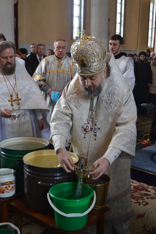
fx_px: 293
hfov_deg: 29.9
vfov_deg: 43.6
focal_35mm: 45
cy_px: 117
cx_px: 78
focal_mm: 30
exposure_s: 1/30
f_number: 4.5
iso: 800
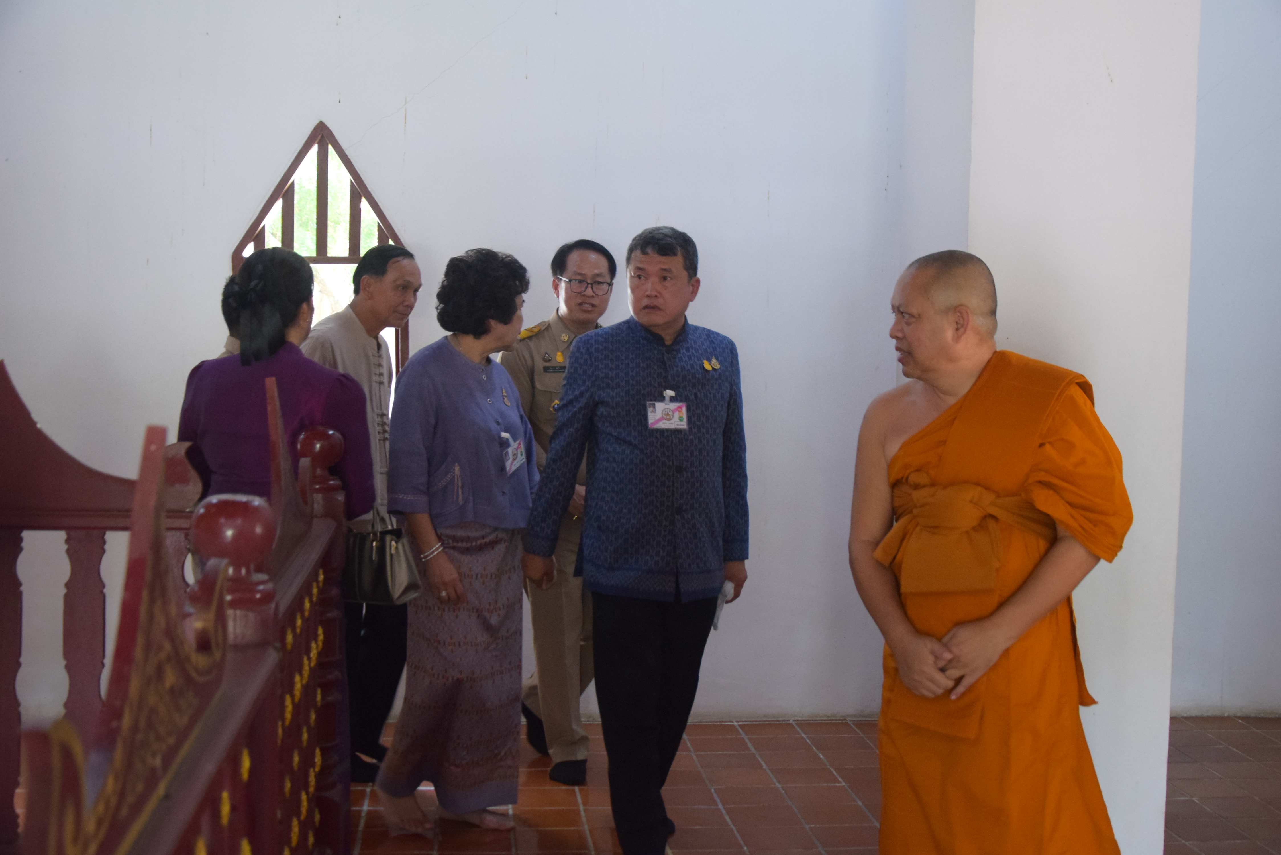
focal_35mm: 45
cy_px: 428
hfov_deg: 43.6
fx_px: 1602
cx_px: 640
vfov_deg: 29.9
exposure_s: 1/80
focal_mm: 30
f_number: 5
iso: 2500
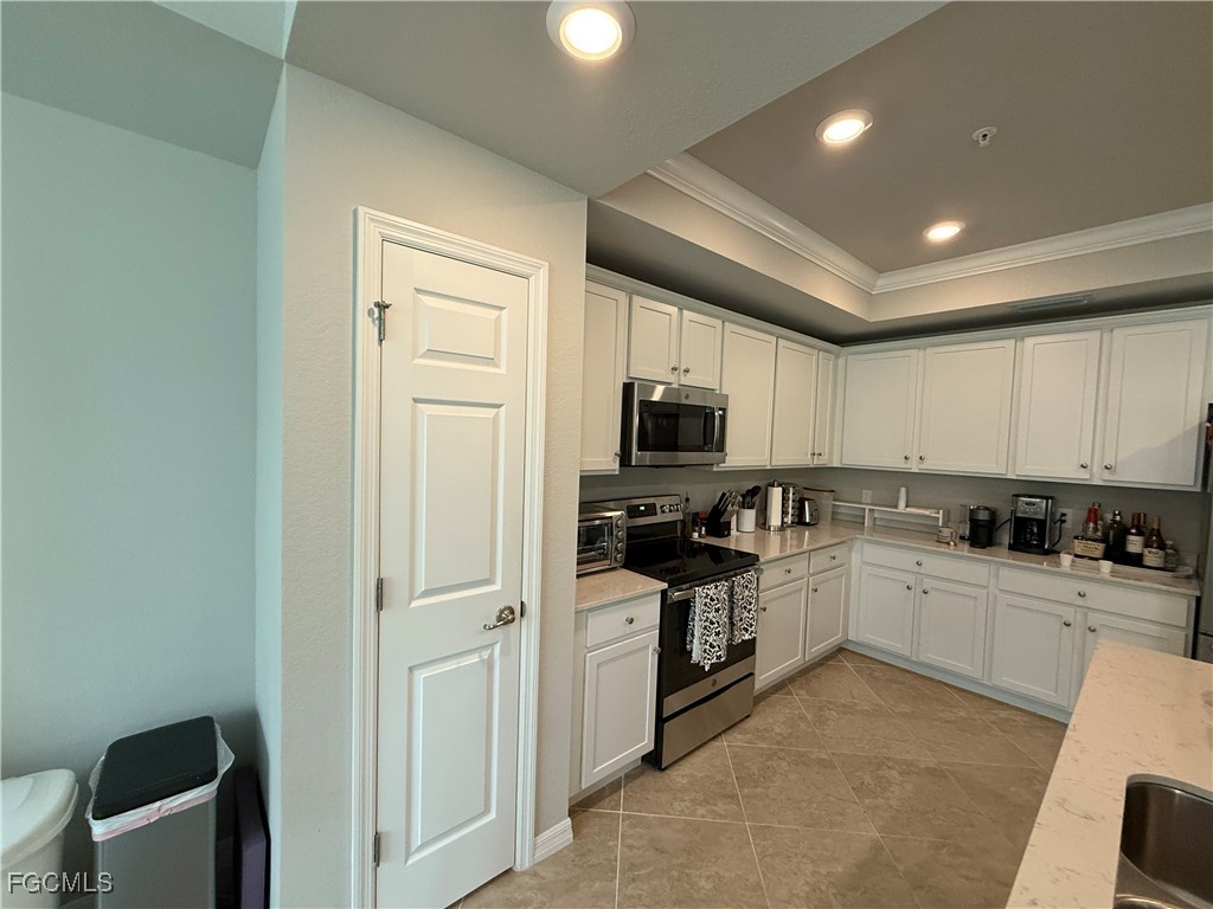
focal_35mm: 14
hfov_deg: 102.1
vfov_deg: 85.7
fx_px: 491
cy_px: 454
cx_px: 606
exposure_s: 1/60
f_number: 2.2
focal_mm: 2.22
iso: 400
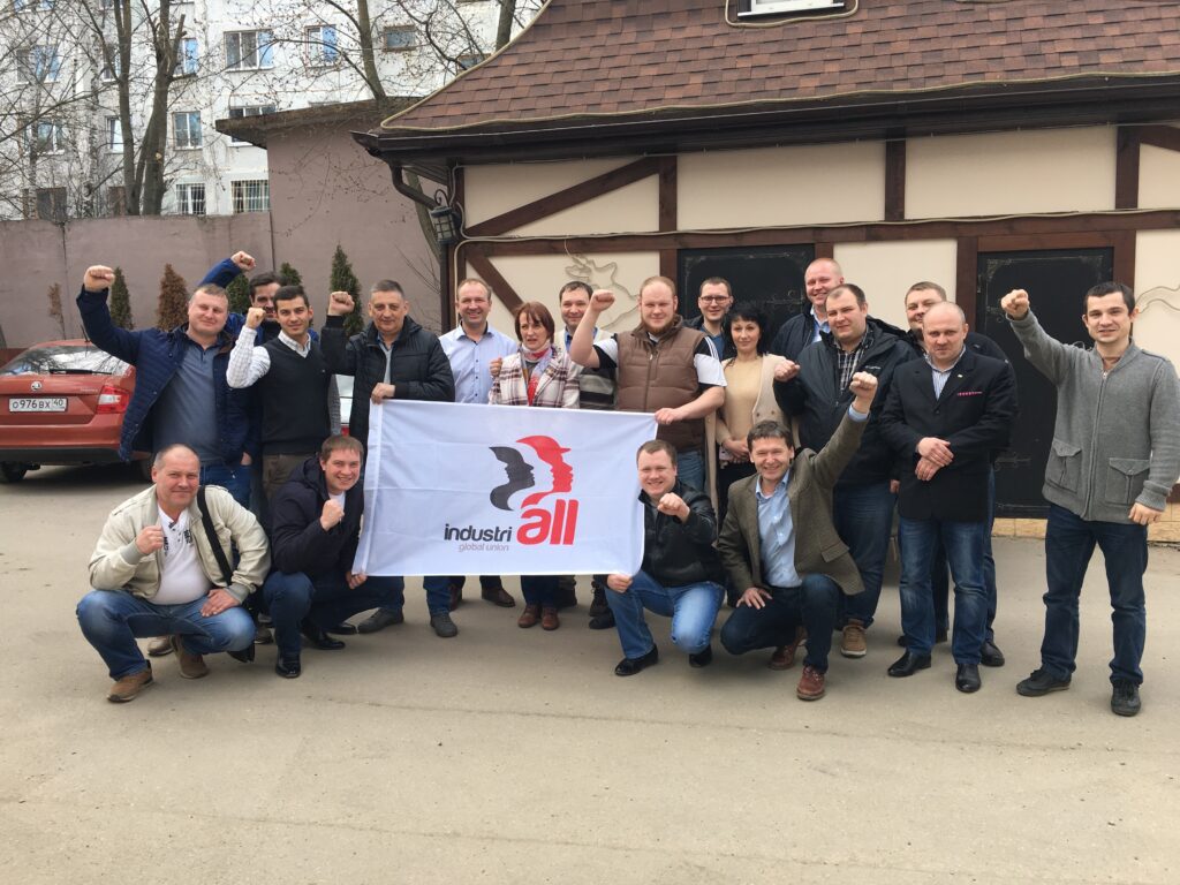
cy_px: 442
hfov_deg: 61.7
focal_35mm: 29
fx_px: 989
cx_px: 590
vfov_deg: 48.2
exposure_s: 1/270
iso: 25
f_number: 2.2
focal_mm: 4.15
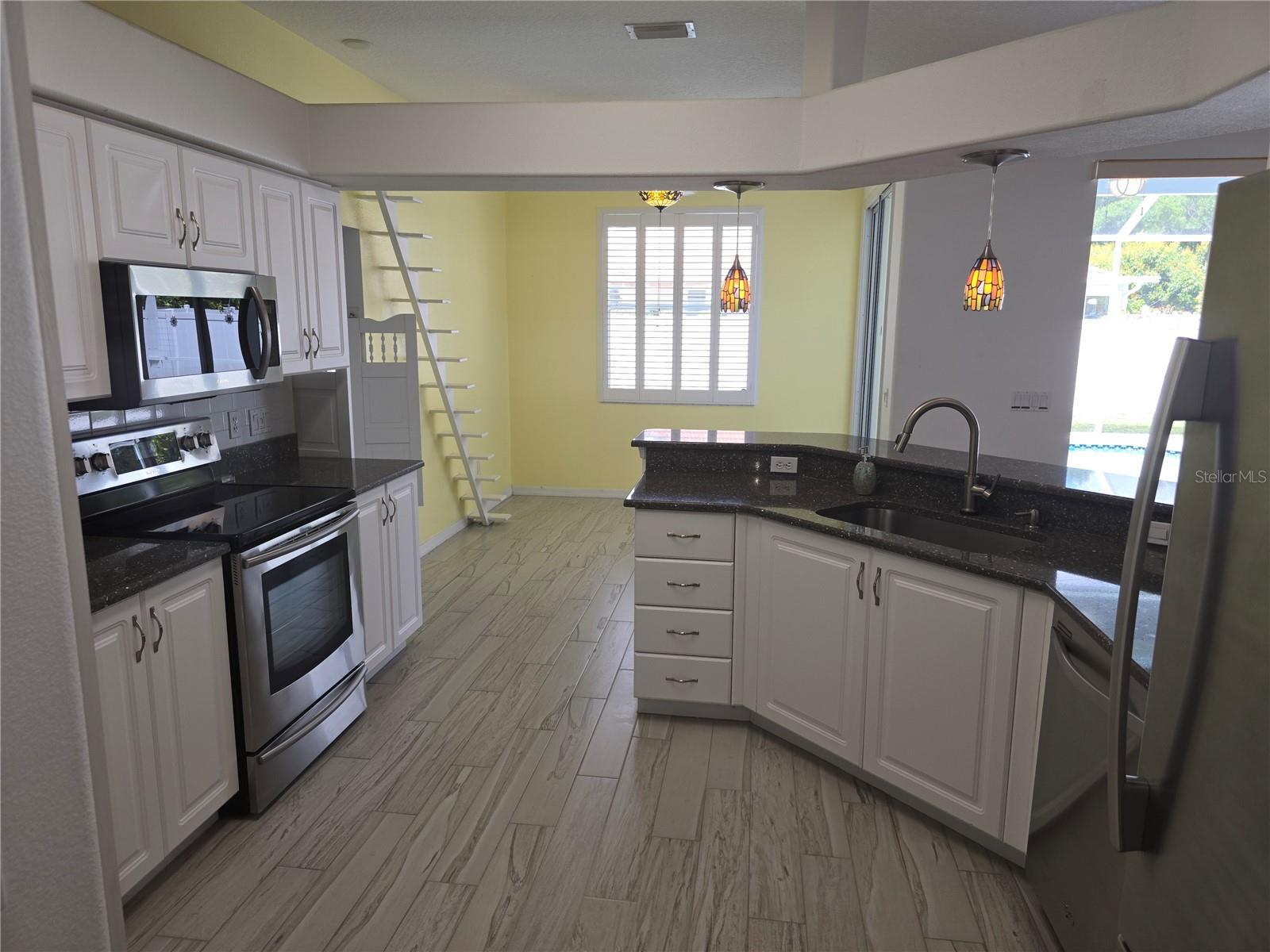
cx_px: 635
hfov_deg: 73.9
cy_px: 476
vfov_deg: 58.9
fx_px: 844
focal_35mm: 23
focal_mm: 6.3
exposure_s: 1/60
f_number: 1.7
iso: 25
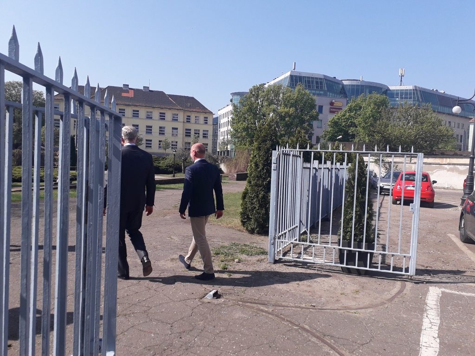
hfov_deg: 65.3
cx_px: 238
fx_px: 370
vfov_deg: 51.4
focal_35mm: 27
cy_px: 178
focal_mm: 3.6
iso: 40
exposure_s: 1/1484
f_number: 1.9
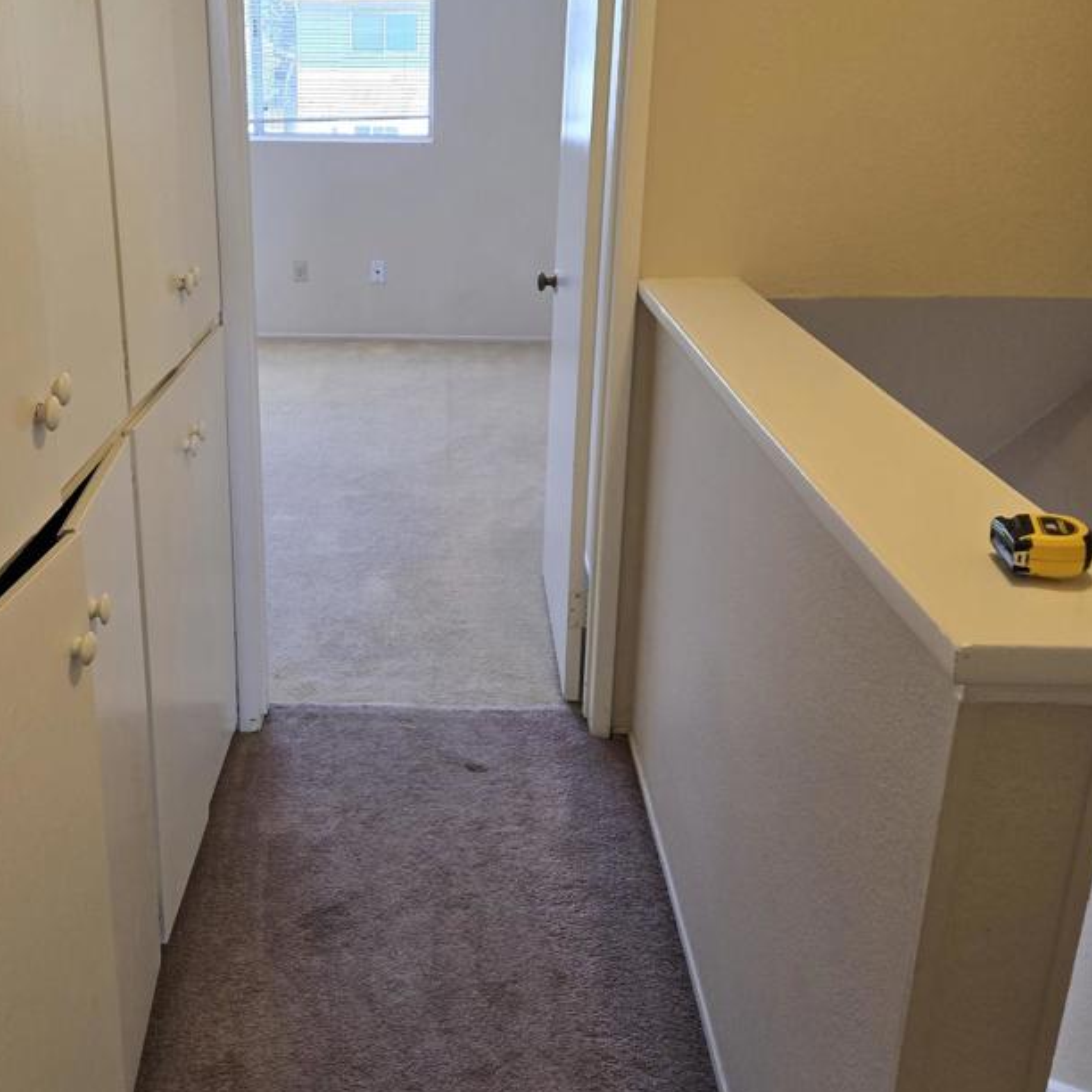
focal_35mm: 34
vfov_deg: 48.2
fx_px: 1213
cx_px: 416
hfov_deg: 48.0
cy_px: 446
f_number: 1.8
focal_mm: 5.4
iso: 100
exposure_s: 1/120
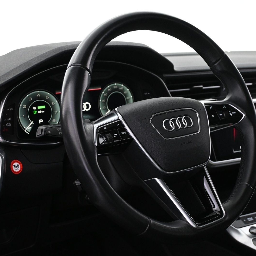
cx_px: 154
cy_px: 130
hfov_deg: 31.9
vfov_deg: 32.0
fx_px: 446
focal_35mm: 53
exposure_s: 1/25
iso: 1600
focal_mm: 27.5
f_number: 4.5
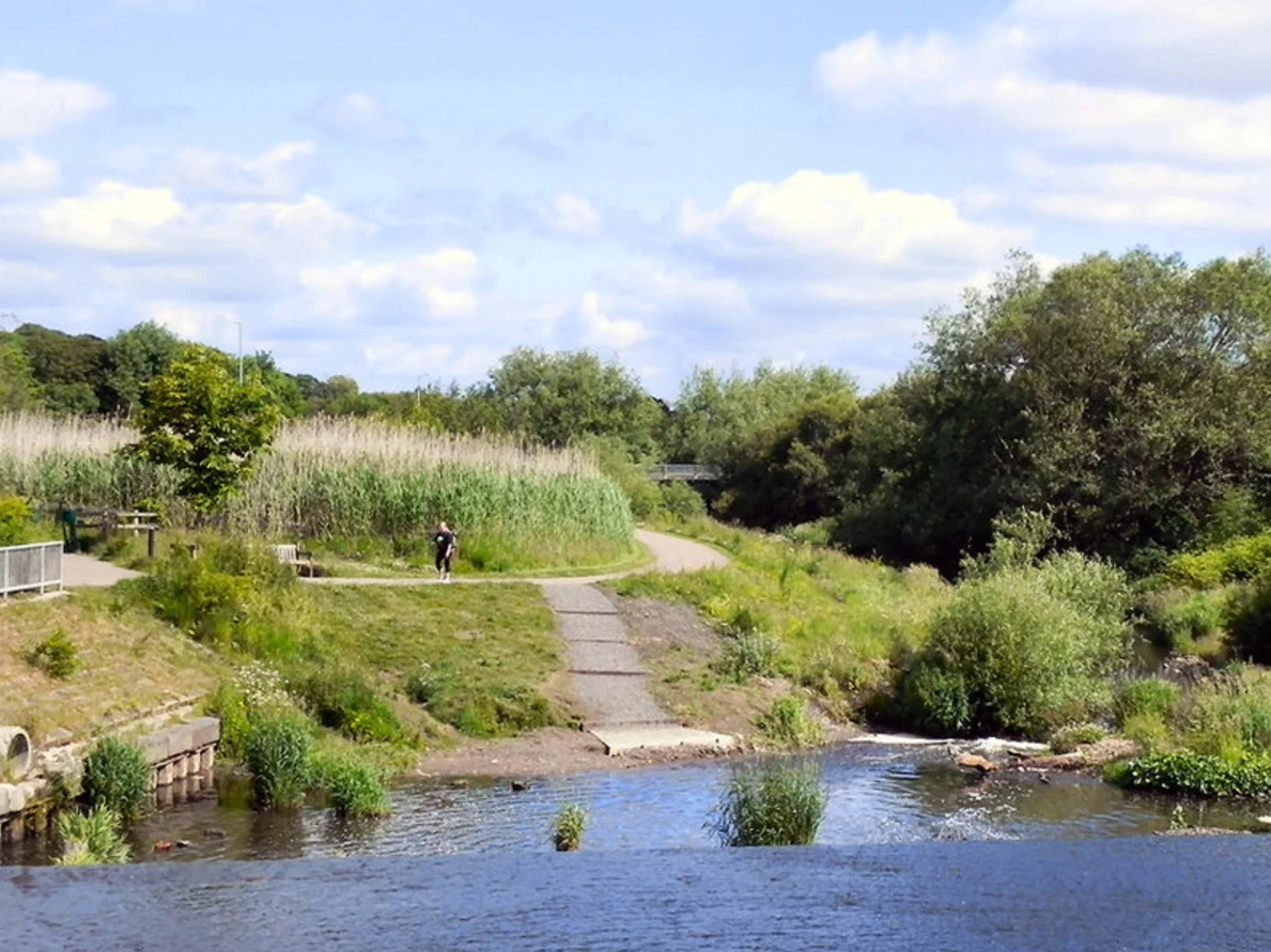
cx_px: 755
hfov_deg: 30.7
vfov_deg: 23.2
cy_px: 564
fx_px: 2312
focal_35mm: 63
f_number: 8
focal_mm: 9.2
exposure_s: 1/283
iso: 160
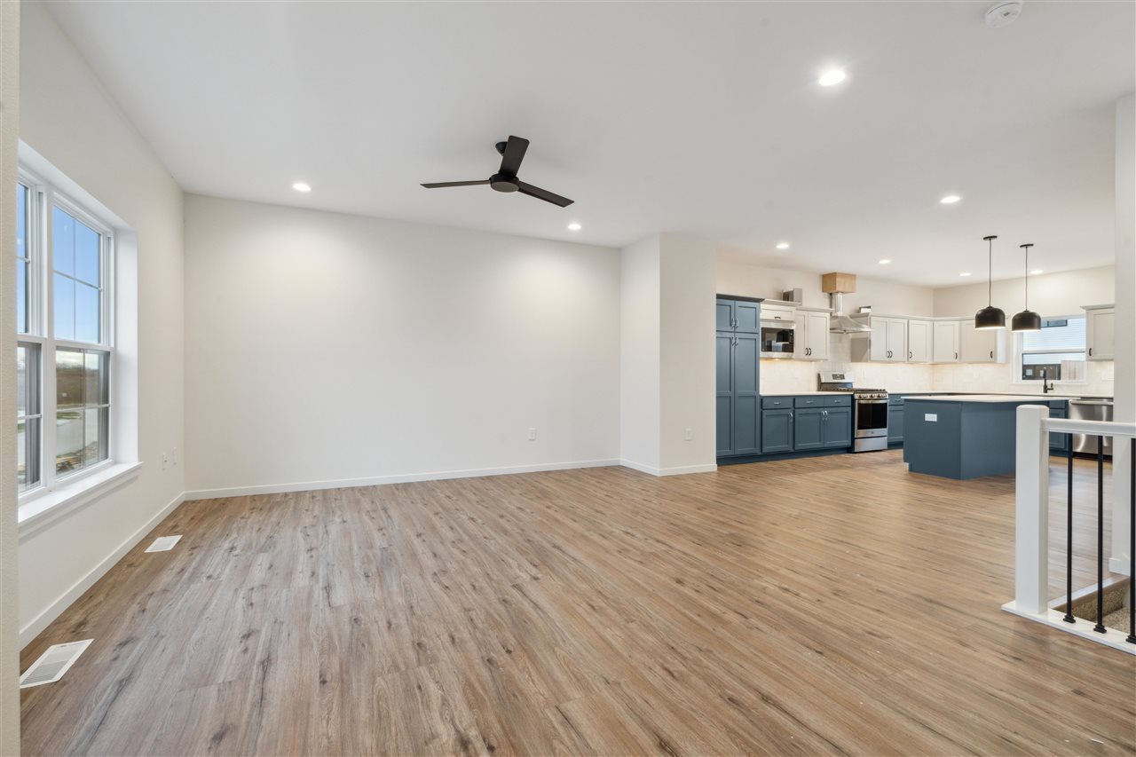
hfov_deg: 96.7
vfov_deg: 73.7
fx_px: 505
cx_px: 568
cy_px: 378
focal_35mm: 16
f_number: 10
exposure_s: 1/8
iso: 640
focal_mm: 16
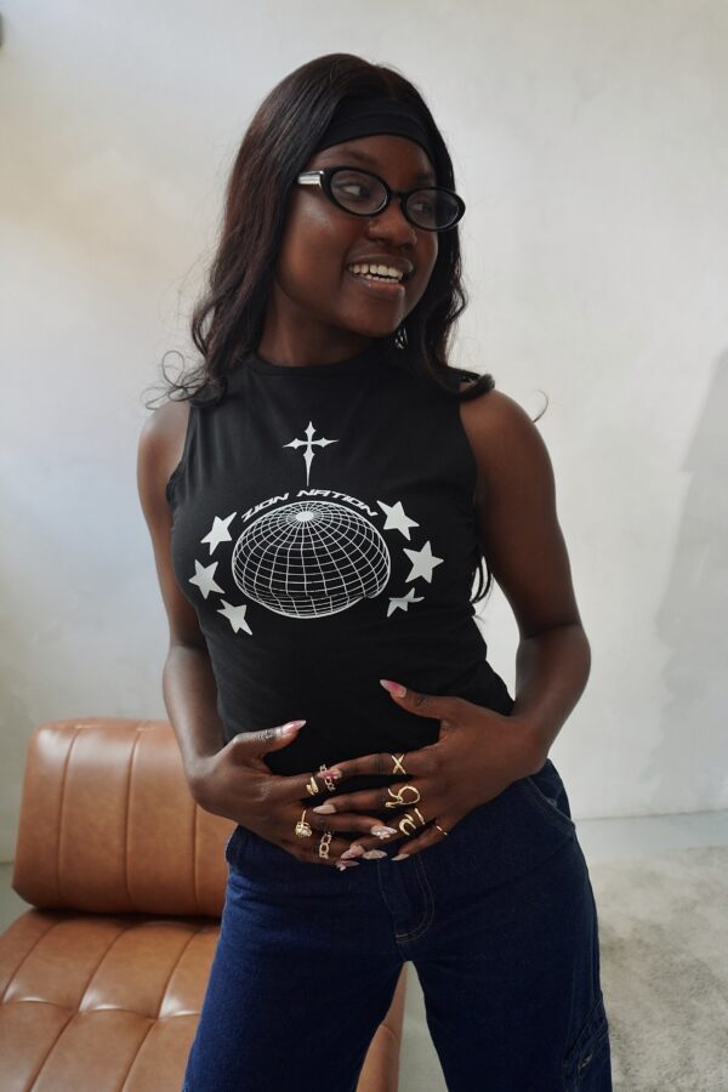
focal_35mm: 27
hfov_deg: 47.9
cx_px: 364
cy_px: 546
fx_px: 819
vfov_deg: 67.4
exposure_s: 1/160
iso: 640
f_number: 4
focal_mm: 18
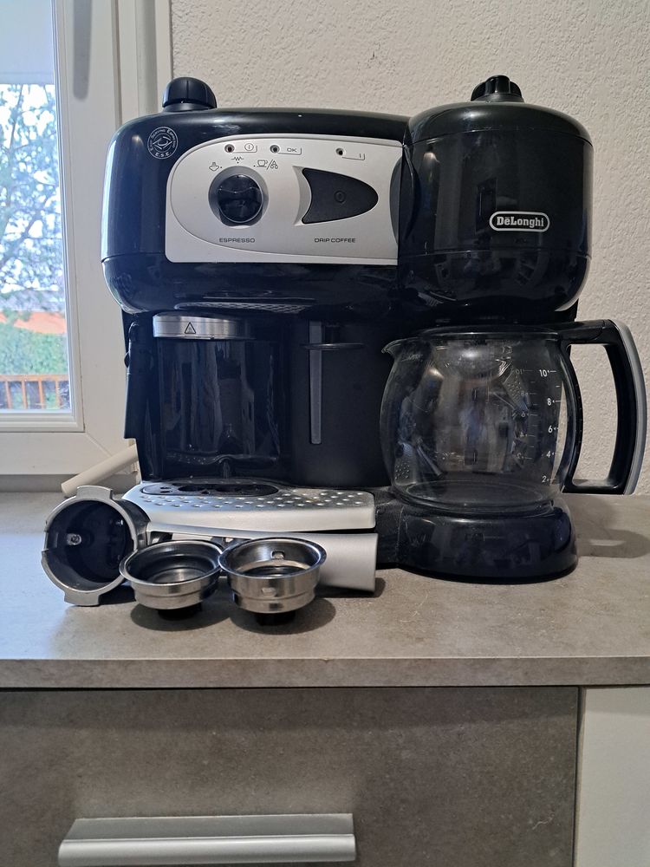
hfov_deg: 56.8
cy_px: 434
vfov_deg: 71.6
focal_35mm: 24
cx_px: 325
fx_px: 601
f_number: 1.8
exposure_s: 1/33
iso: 400
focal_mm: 5.23
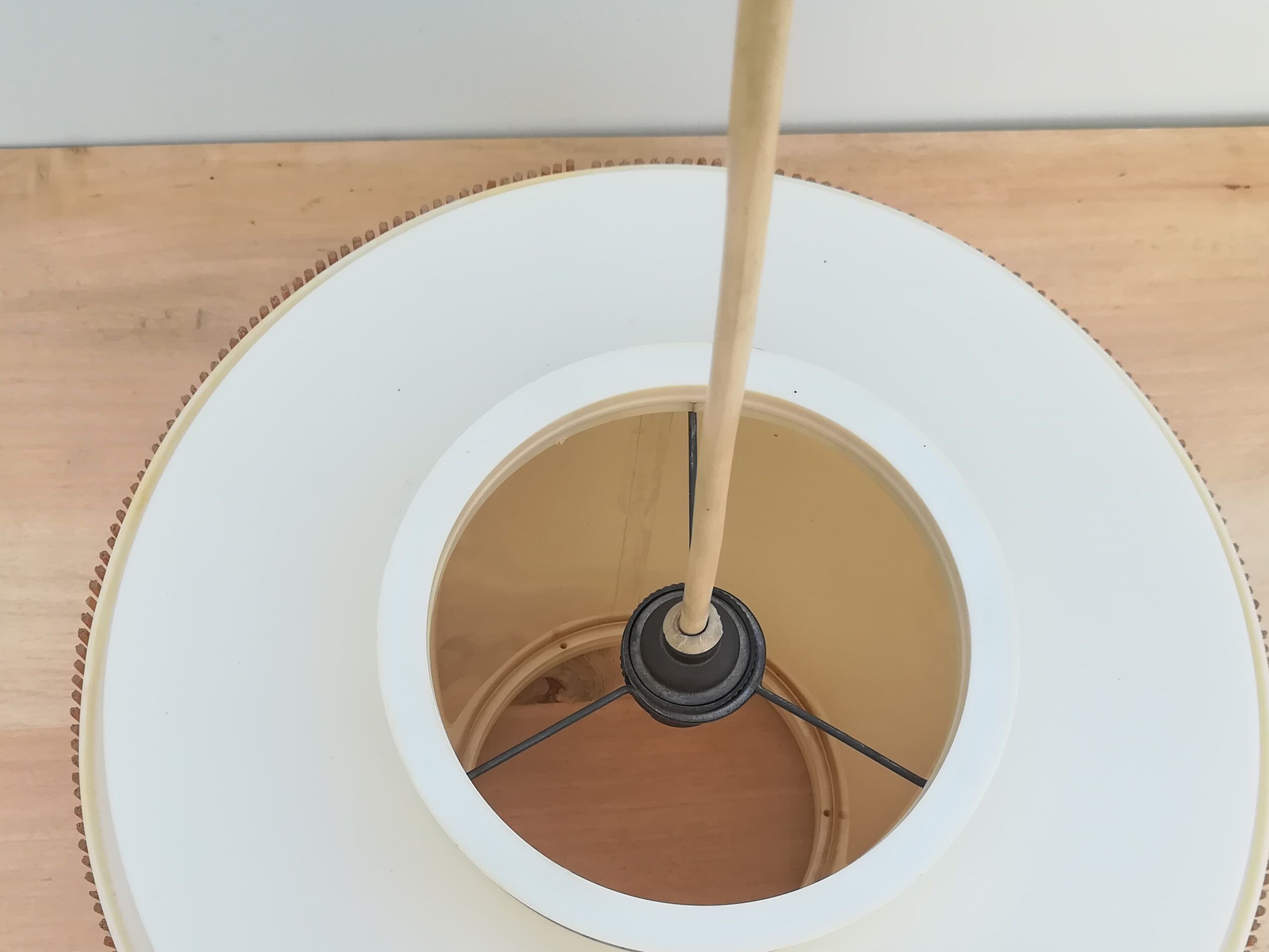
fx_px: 1503
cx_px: 572
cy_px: 722
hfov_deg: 45.7
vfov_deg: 34.3
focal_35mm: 41
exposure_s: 1/228
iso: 50
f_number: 2.2
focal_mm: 3.83
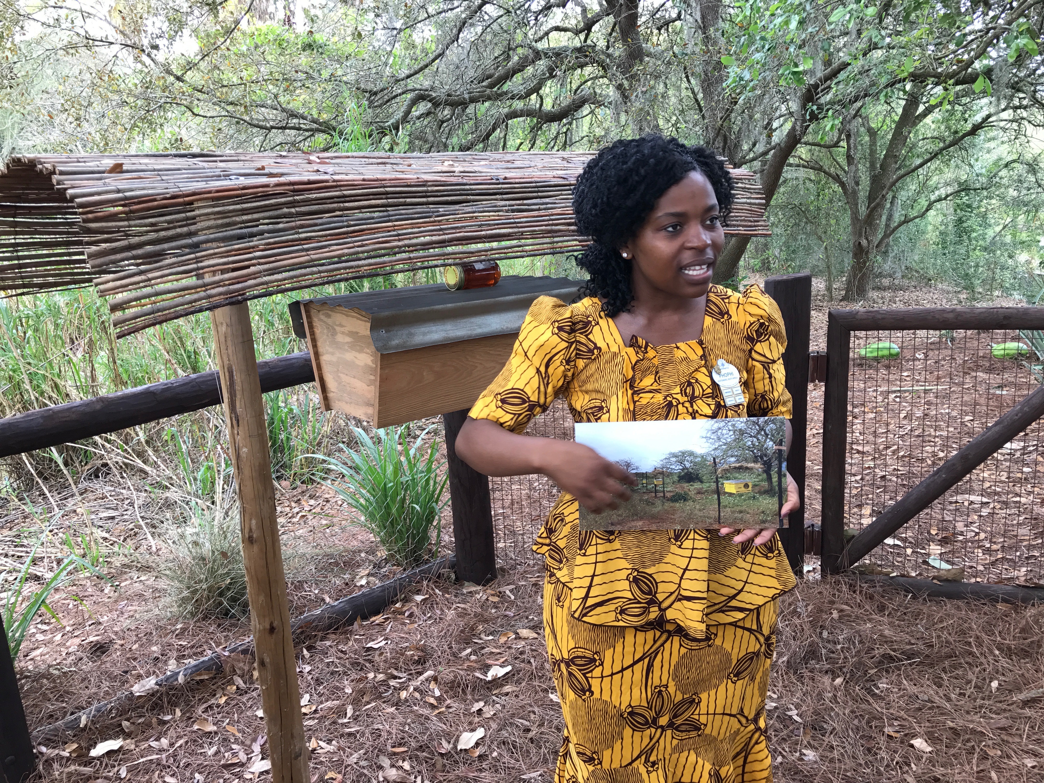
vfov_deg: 49.7
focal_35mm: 28
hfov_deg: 63.4
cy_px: 392
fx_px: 844
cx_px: 522
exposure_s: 1/60
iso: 20
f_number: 1.8
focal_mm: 3.99
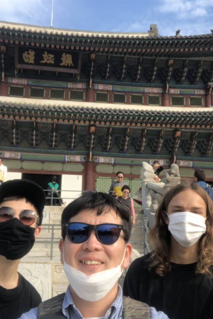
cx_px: 108
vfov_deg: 43.6
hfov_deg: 29.9
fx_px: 400
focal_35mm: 45
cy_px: 158
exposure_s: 1/519
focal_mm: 2.87
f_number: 2.2
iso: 20
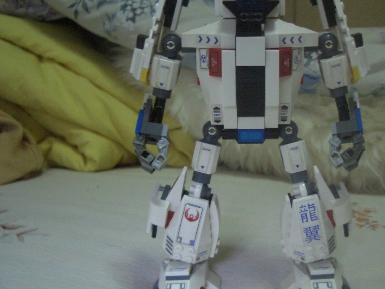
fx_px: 545
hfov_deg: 38.5
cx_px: 254
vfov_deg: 29.7
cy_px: 133
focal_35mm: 49
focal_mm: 5.8
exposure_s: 1/13
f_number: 2.6
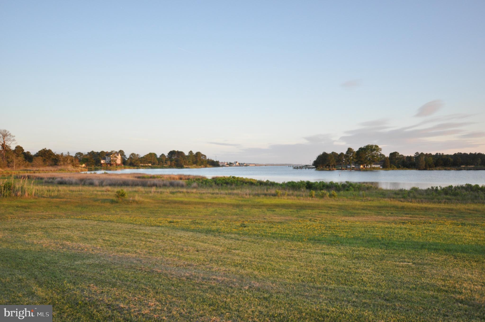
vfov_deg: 43.5
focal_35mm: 30
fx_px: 404
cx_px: 242
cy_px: 161
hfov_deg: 62.0
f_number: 3.5
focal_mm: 20
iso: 800
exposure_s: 1/1000
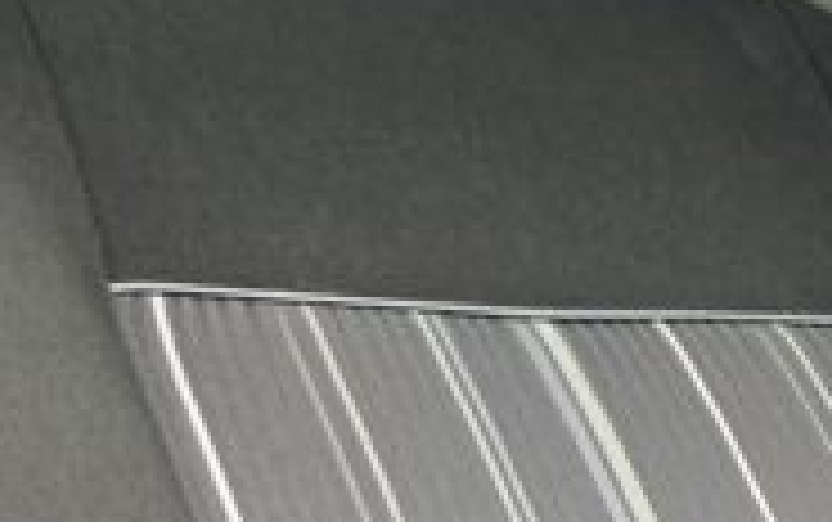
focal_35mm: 119
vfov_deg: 10.9
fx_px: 2701
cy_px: 572
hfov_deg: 15.7
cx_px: 1354
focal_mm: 5.7
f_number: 1.5
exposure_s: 1/121
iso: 40
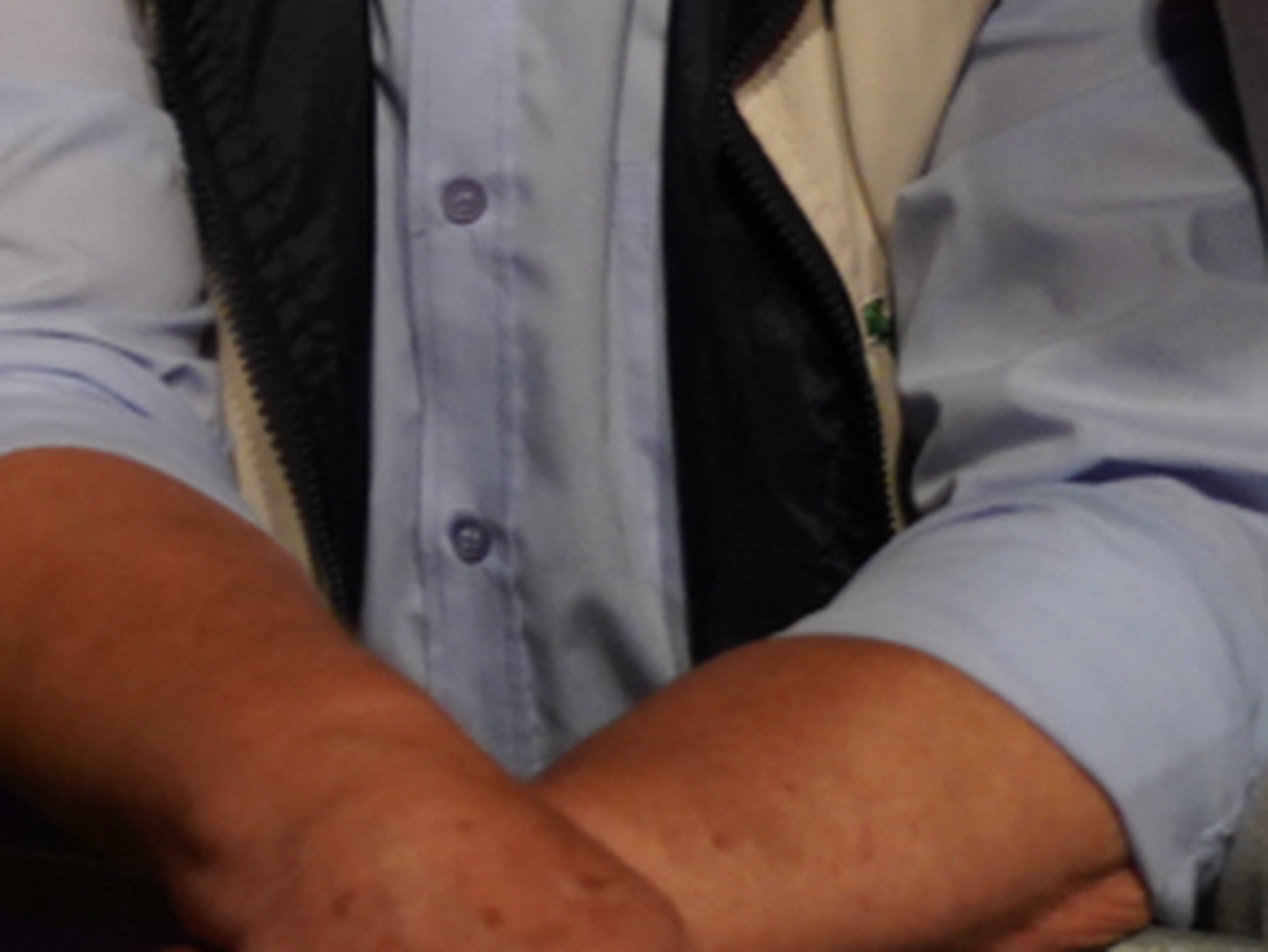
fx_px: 6340
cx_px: -1549
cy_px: -419
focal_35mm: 173
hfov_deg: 10.2
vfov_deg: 8.4
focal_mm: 40
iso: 2500
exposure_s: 1/100
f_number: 4
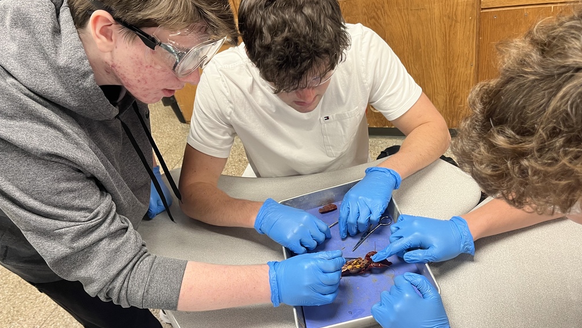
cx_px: 296
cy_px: 177
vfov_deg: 40.2
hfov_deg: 66.0
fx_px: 448
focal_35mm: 29
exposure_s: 1/40
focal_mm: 5.1
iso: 100
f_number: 1.6
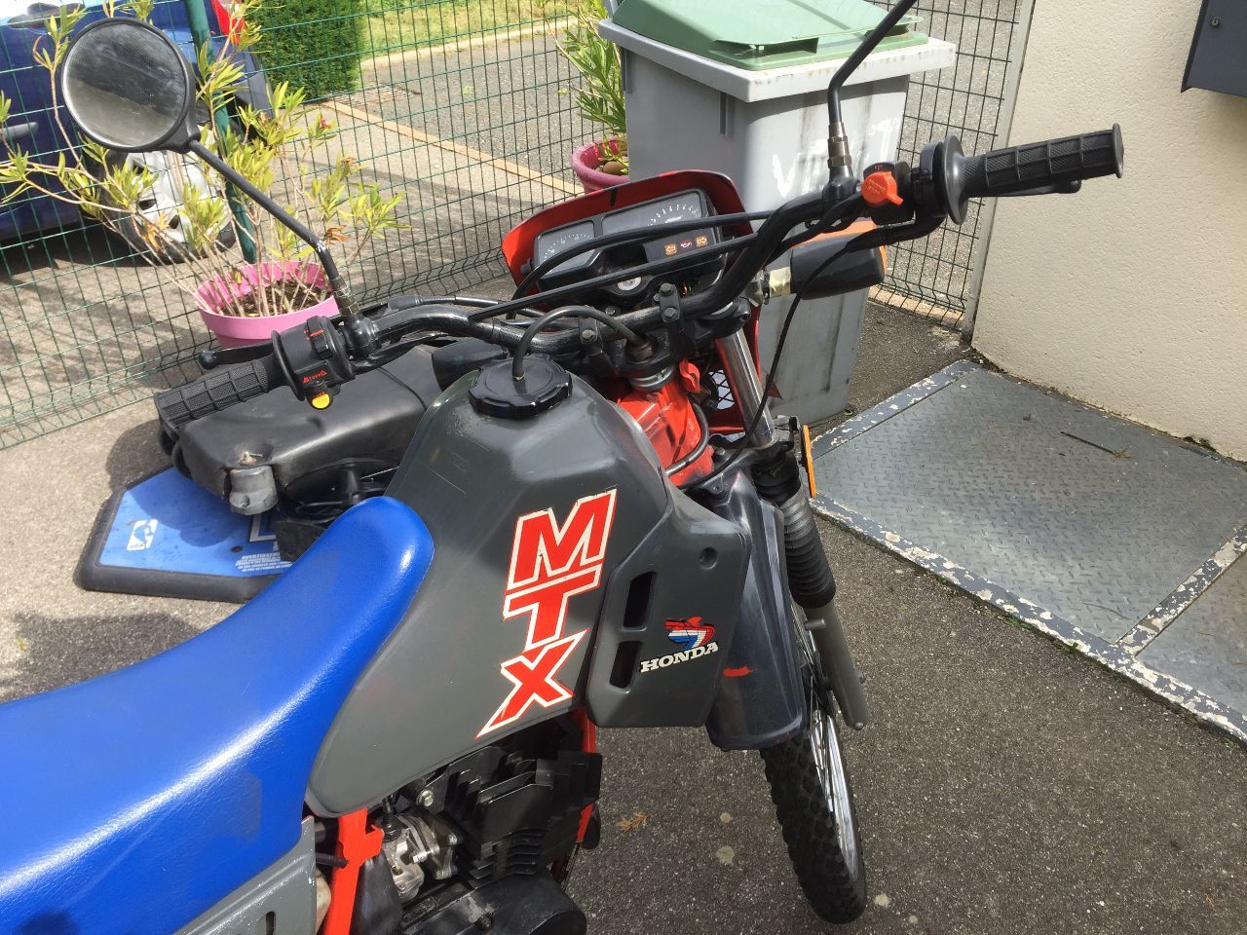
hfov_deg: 61.7
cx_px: 624
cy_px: 468
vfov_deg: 48.2
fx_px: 1045
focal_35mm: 29
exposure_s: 1/706
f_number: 2.2
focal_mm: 4.15
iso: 32
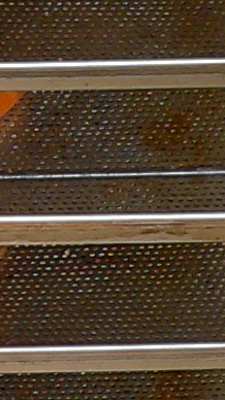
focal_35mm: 259
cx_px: -315
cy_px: -188
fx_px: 2749
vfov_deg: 8.2
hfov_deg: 4.6
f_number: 2.8
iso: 80
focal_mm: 6
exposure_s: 1/60
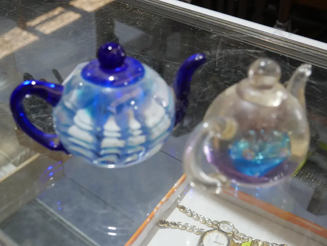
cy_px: 123
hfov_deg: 46.8
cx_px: 164
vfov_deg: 36.0
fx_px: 378
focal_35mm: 40
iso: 320
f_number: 4.5
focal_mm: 20
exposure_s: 1/60
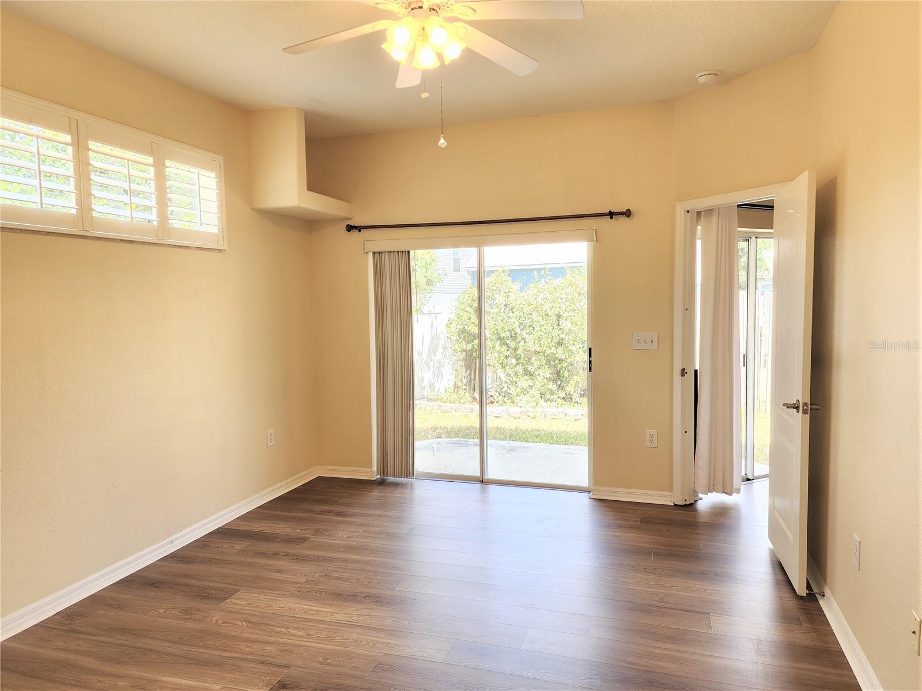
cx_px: 461
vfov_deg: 58.9
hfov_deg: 73.9
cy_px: 346
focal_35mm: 23
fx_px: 612
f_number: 1.8
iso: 64
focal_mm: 6.4
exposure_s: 1/120
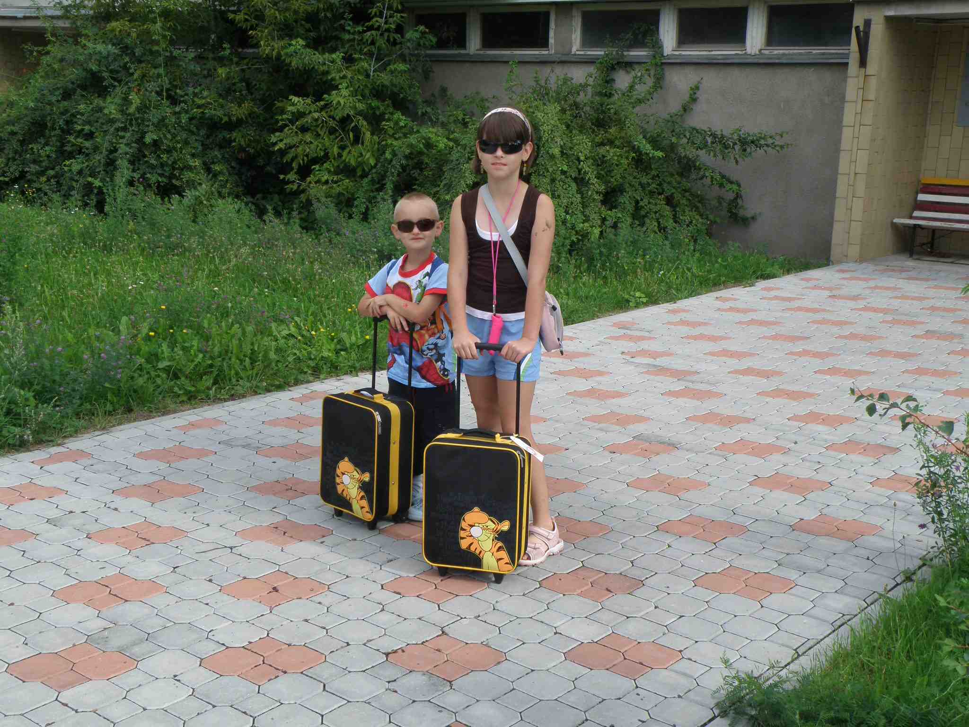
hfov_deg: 42.1
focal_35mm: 45
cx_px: 484
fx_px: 1260
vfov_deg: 32.2
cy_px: 364
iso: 64
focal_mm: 8.06
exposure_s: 1/125
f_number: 5.6
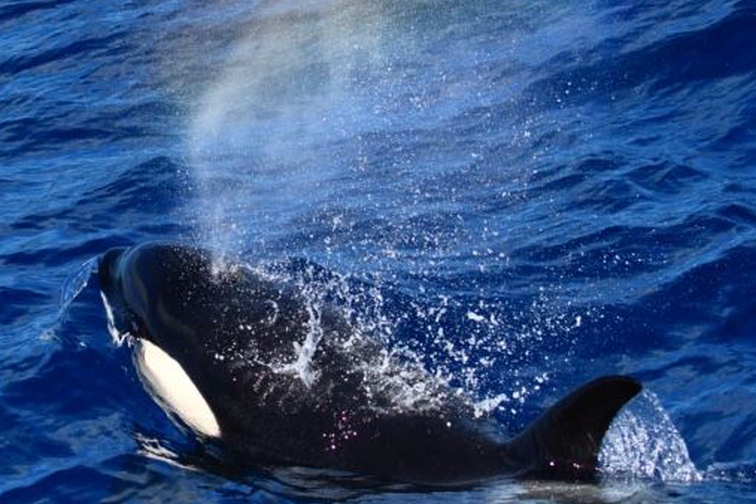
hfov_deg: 14.4
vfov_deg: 9.7
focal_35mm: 142
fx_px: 2982
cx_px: 368
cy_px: 268
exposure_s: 1/8000
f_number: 4.8
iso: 640
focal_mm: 90
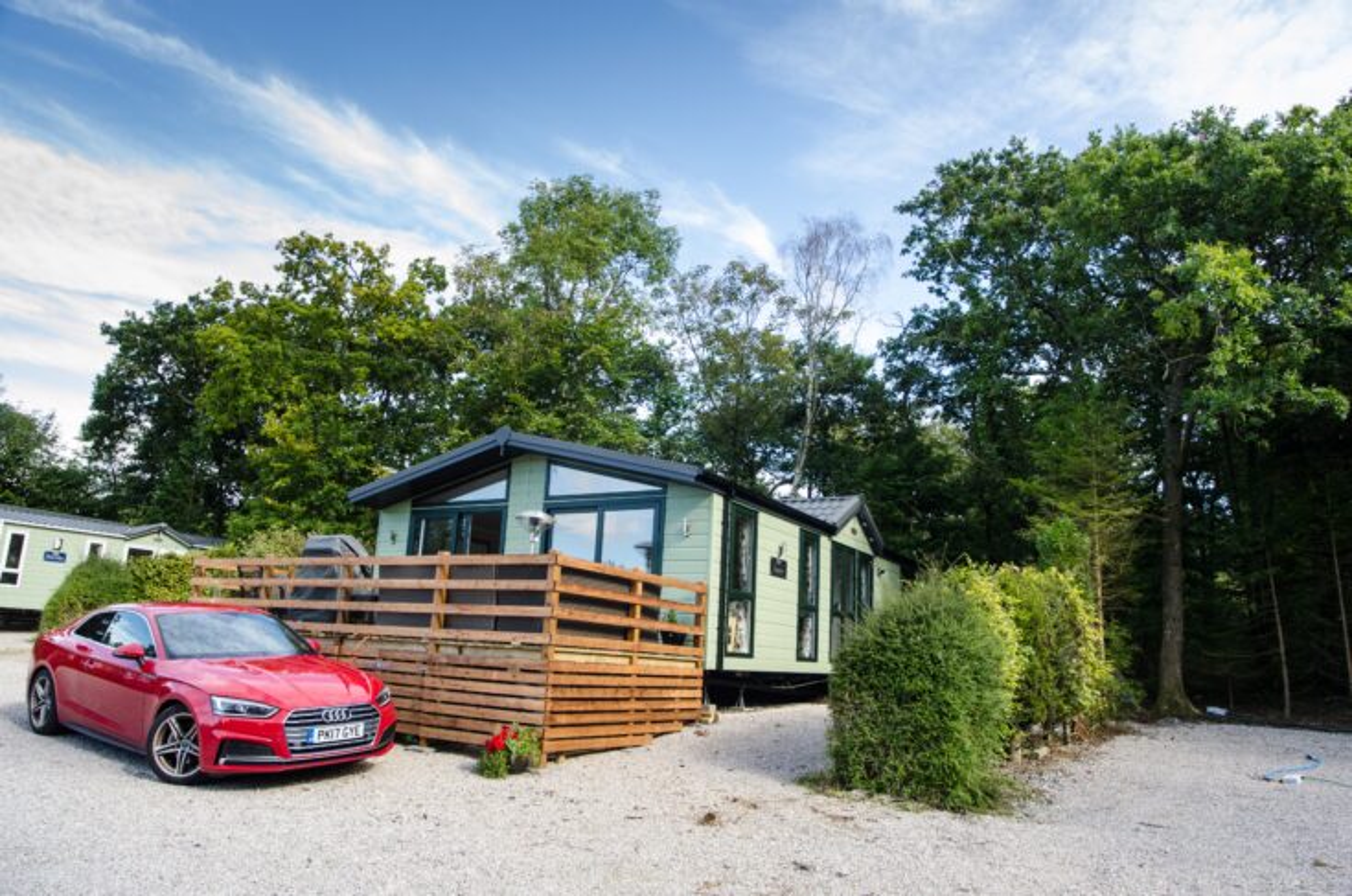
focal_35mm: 22
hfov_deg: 77.4
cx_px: 676
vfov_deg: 55.9
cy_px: 448
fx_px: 843
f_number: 8
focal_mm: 15
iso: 100
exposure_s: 1/60
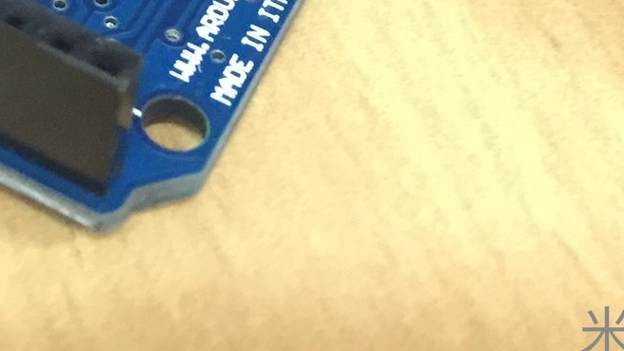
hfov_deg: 21.0
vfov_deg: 11.4
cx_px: -81
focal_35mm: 96
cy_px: -347
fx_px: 1588
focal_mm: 4.15
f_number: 2.2
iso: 200
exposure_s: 1/4
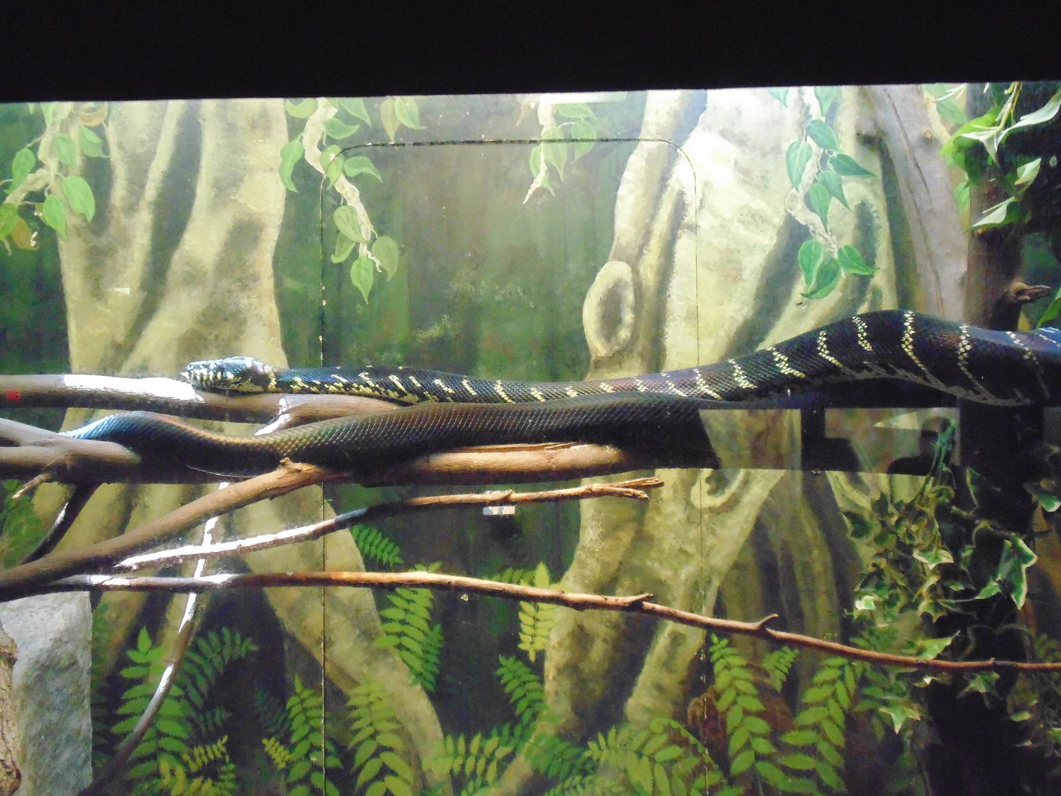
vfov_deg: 35.1
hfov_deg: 45.8
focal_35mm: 41
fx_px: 1257
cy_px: 398
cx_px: 530
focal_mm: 7.4
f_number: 3.6
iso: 800
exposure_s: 1/25
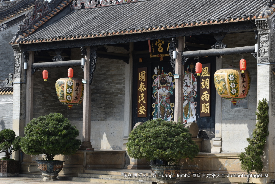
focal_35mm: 105
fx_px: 802
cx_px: 138
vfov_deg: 13.1
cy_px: 92
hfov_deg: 19.4
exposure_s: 1/250
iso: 110
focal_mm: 70
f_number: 8
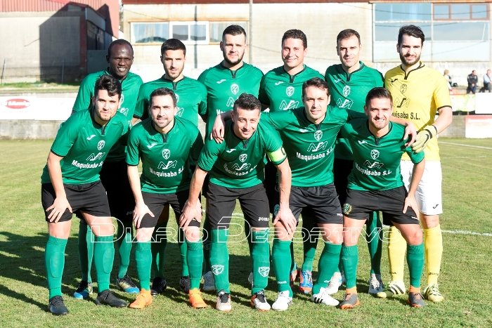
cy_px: 164
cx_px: 246
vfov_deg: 19.5
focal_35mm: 70
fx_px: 957
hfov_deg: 28.8
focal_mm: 70
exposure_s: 1/1250
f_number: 9
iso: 800
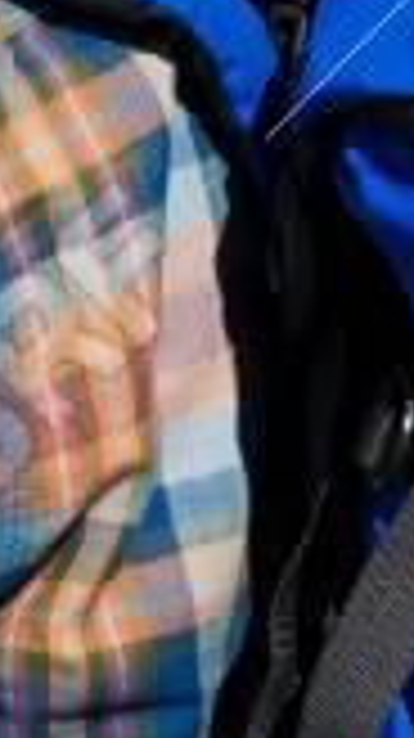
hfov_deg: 2.1
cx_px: -232
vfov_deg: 3.7
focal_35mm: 581
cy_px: 1274
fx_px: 11362
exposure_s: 1/1250
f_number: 7.1
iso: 200
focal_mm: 70
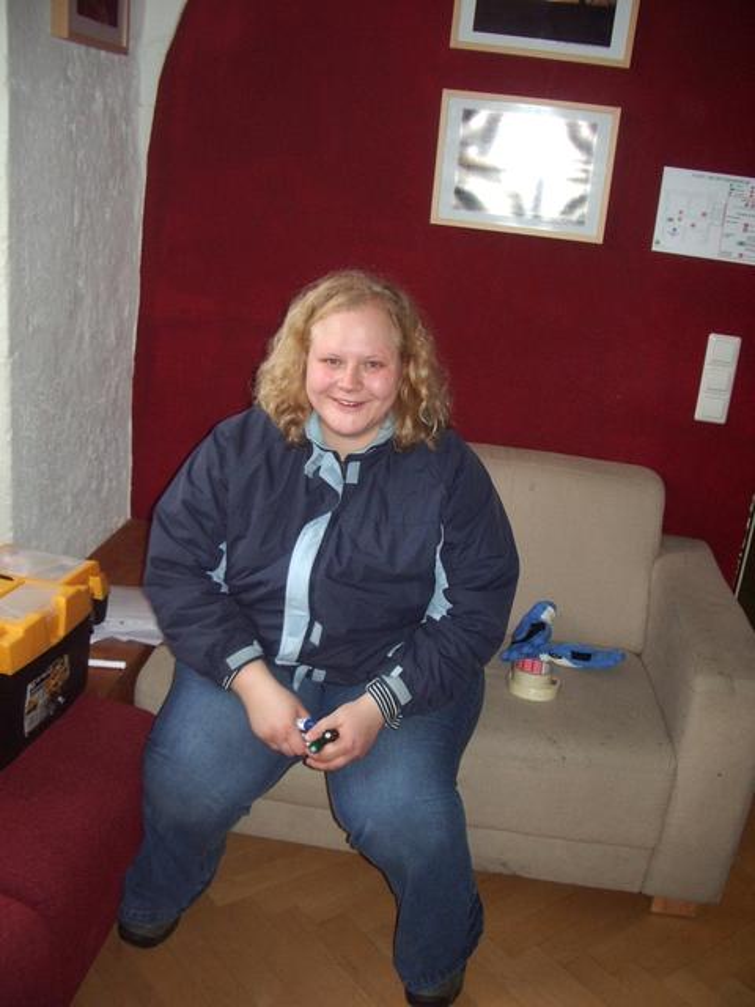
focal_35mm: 35
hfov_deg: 40.7
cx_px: 378
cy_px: 504
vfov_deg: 52.6
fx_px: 1018
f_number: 2.6
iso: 200
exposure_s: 1/40
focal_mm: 5.8
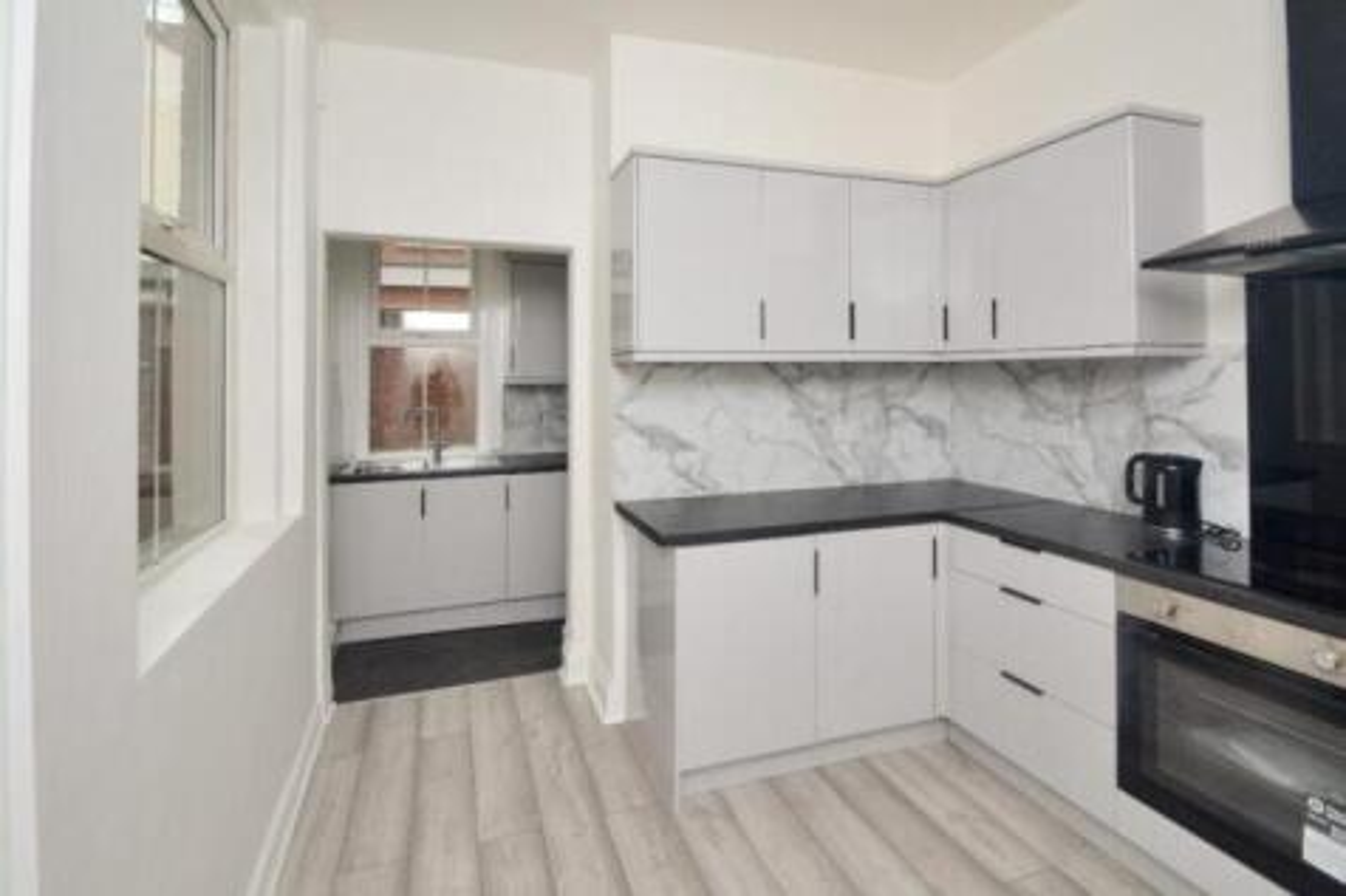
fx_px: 561
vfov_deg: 77.3
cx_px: 673
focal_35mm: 15
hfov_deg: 100.4
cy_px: 448
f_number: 6.3
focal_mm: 10
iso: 400
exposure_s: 1/100
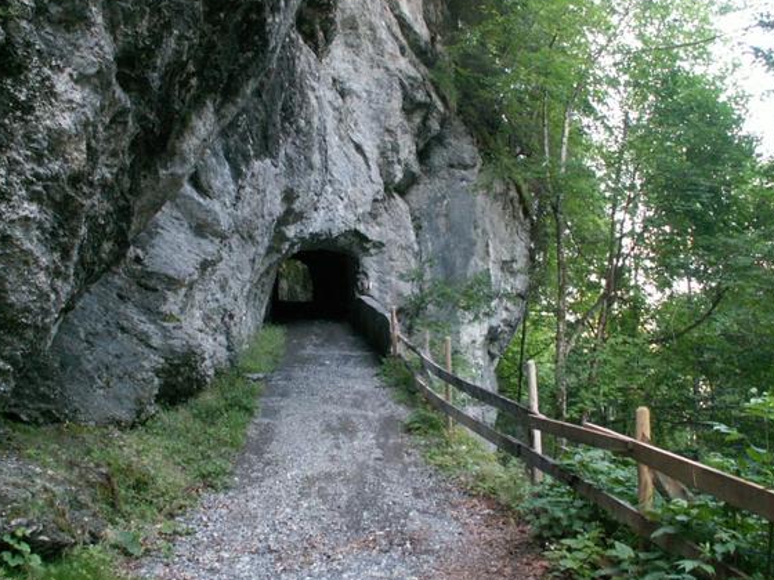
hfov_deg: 46.8
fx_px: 894
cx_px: 362
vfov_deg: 36.0
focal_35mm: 40
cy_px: 289
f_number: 2.8
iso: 160
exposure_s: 1/30
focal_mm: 5.86
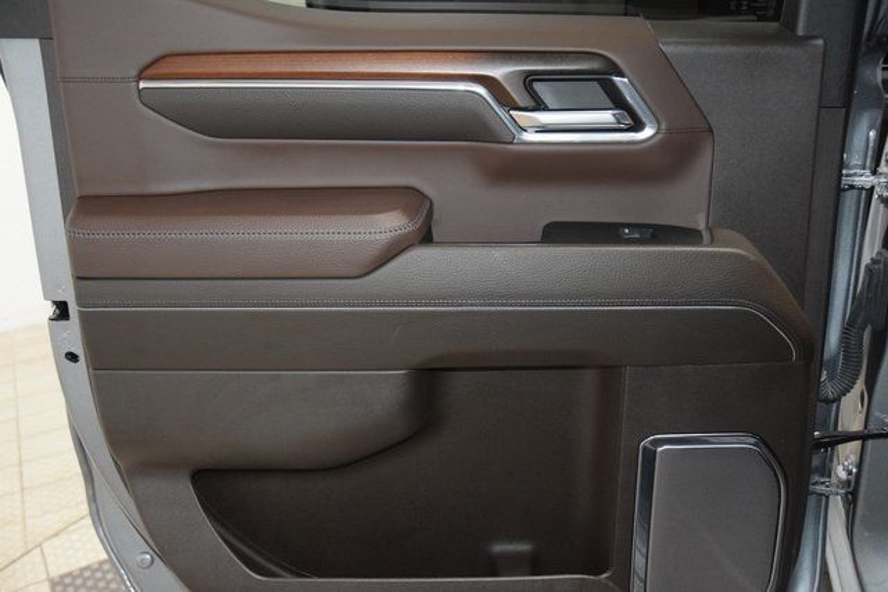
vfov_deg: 36.9
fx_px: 888
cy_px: 296
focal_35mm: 36
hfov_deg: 53.1
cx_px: 444
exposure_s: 1/80
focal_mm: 24
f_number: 3.8
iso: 3200
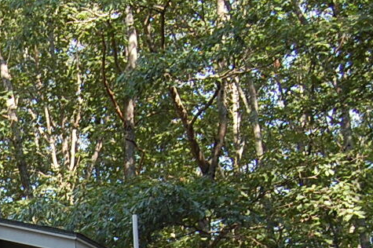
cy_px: 381
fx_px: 1180
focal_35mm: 114
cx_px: -59
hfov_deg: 17.2
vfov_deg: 11.5
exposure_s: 1/125
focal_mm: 24
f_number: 5.6
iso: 320
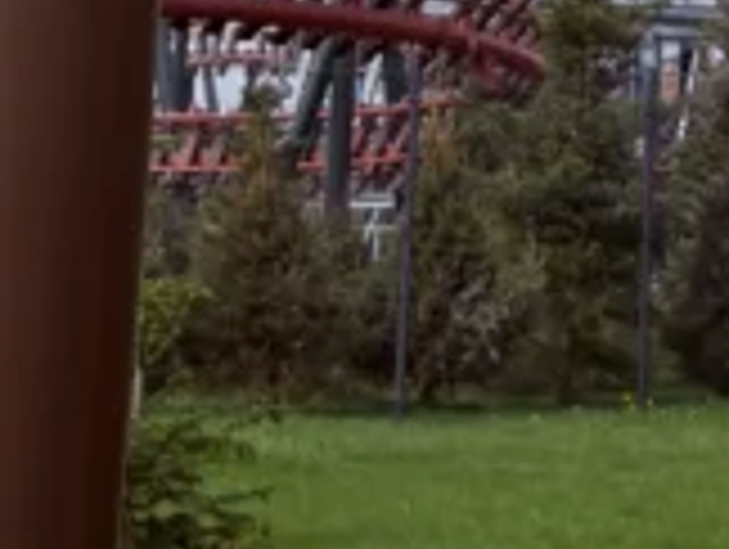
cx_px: 760
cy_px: -945
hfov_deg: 10.7
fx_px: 3860
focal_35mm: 183
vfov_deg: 7.4
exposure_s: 1/6494
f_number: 1.78
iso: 64
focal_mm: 6.76
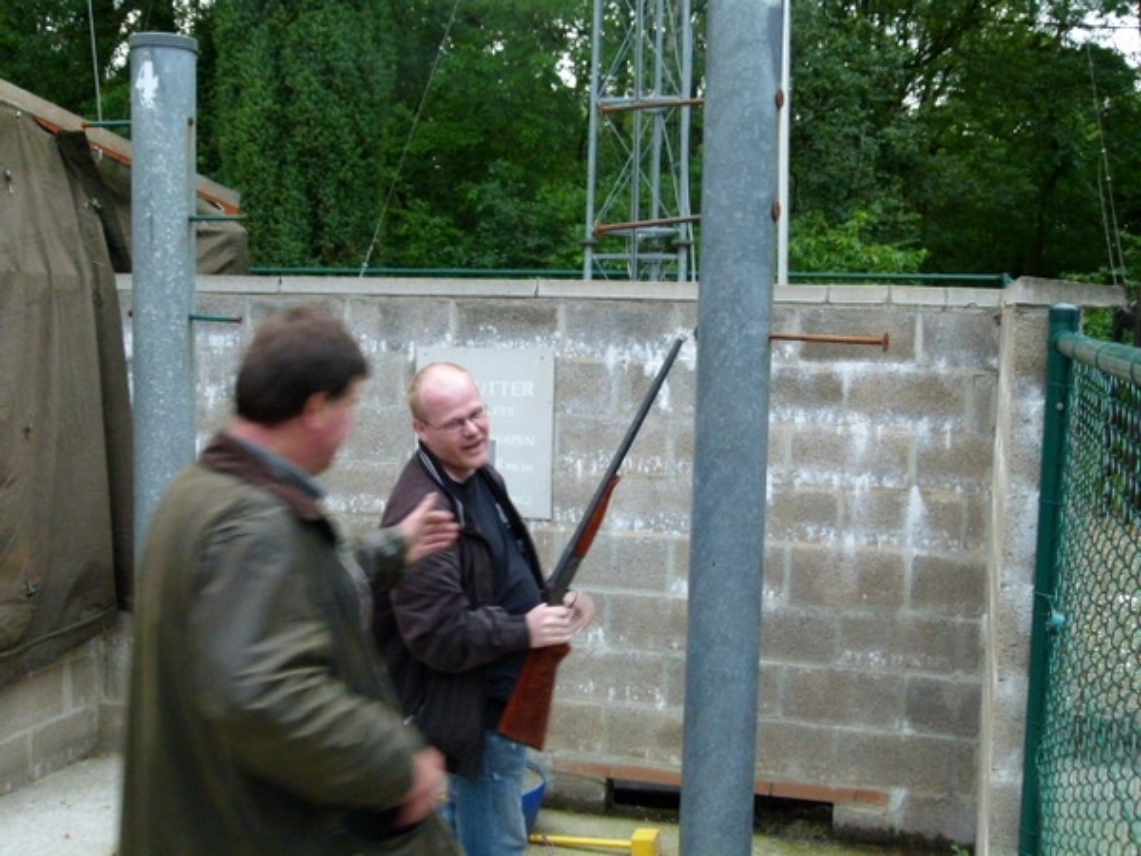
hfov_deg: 45.8
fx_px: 1351
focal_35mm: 41
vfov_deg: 35.1
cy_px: 428
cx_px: 570
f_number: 3.2
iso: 400
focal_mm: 7.4
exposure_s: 1/30
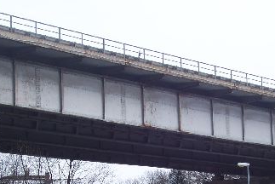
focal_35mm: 120
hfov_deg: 17.0
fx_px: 917
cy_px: 165
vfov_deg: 11.4
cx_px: 170
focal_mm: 10.8
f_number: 6.7
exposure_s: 1/180
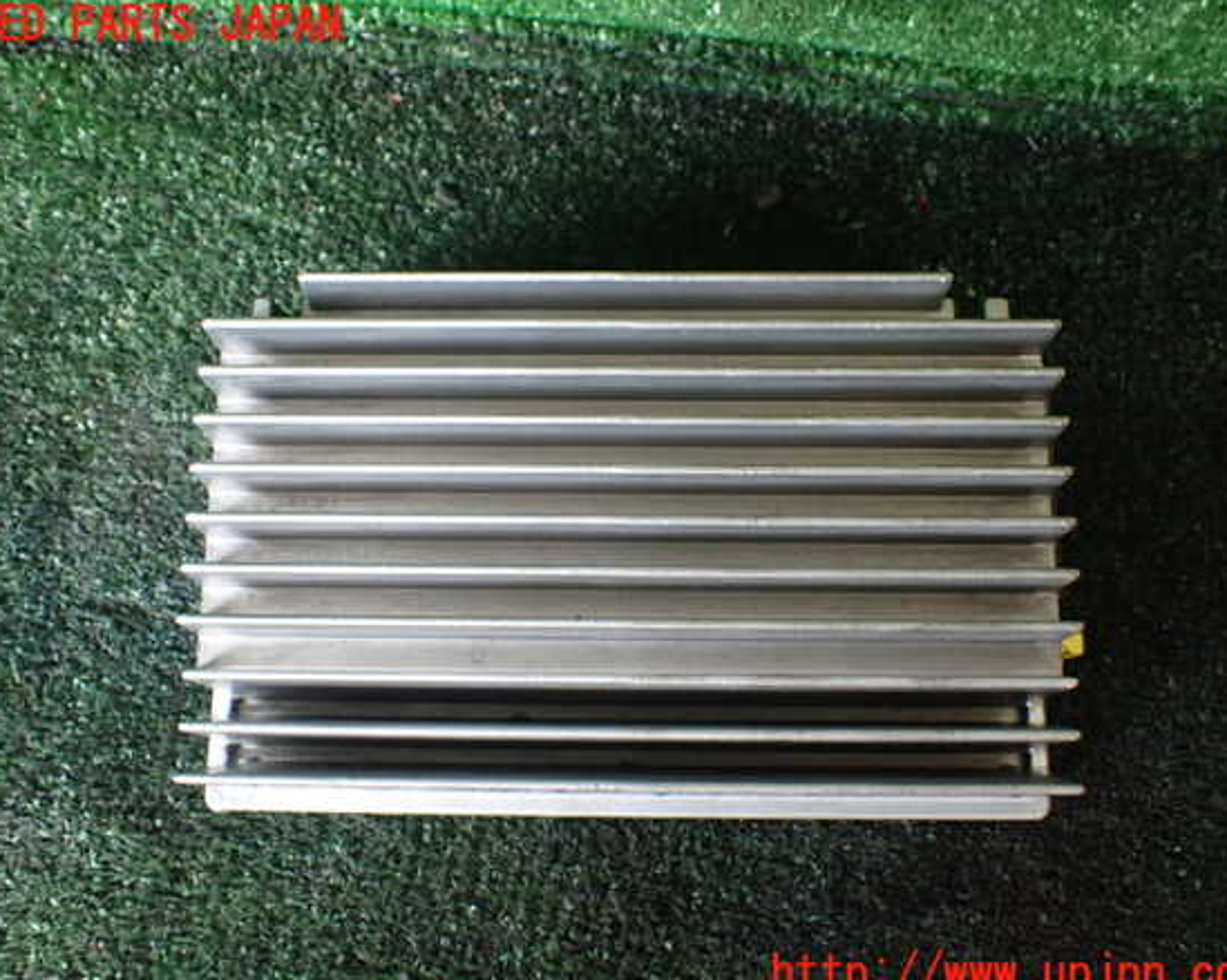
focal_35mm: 32
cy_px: 500
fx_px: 1162
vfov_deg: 45.8
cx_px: 606
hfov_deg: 55.7
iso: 800
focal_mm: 5.4
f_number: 2.3
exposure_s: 1/40
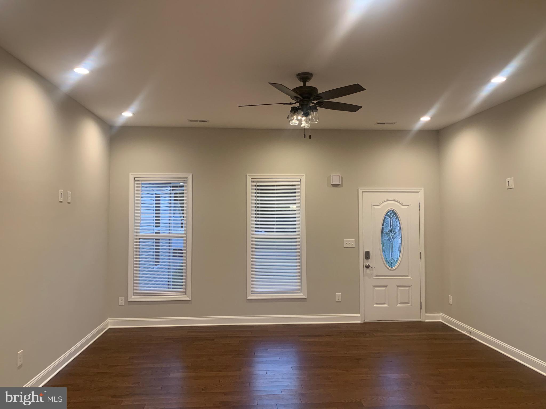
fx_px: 410
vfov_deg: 53.1
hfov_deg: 67.3
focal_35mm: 26
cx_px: 273
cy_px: 204
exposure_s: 1/60
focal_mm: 4.25
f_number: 1.8
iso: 160
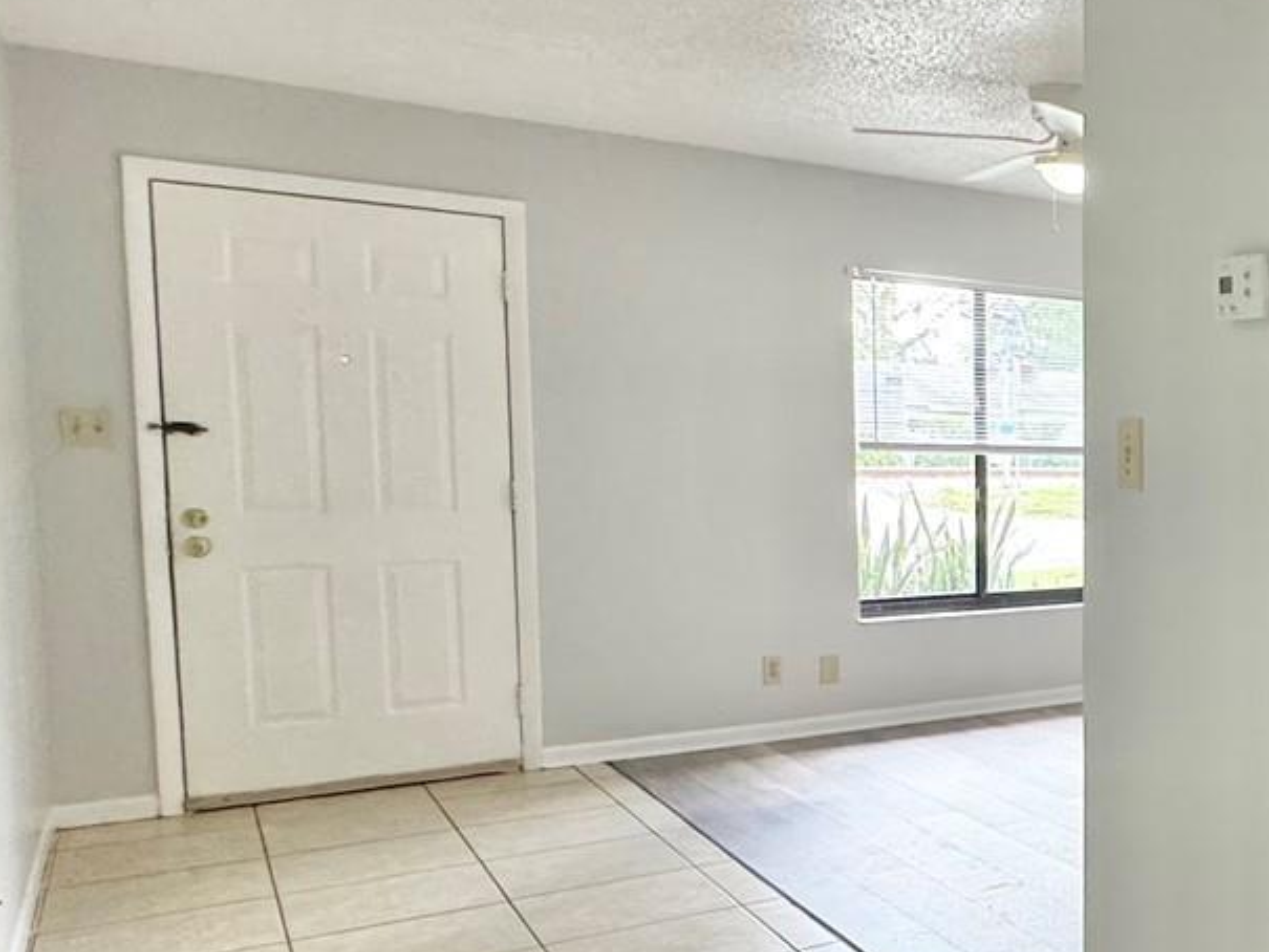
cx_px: 1485
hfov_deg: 38.5
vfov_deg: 38.6
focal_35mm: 37
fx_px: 1357
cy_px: 556
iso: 320
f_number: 2.2
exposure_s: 1/120
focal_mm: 2.22
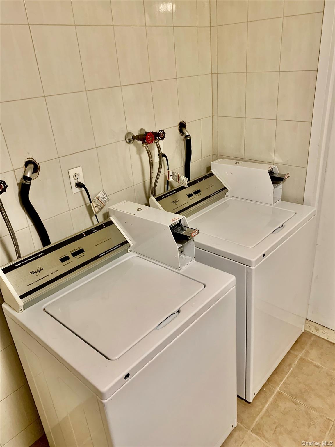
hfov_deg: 53.1
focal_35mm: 26
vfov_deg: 67.3
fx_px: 335
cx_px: 168
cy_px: 224
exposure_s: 1/60
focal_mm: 4.25
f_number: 1.8
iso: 160
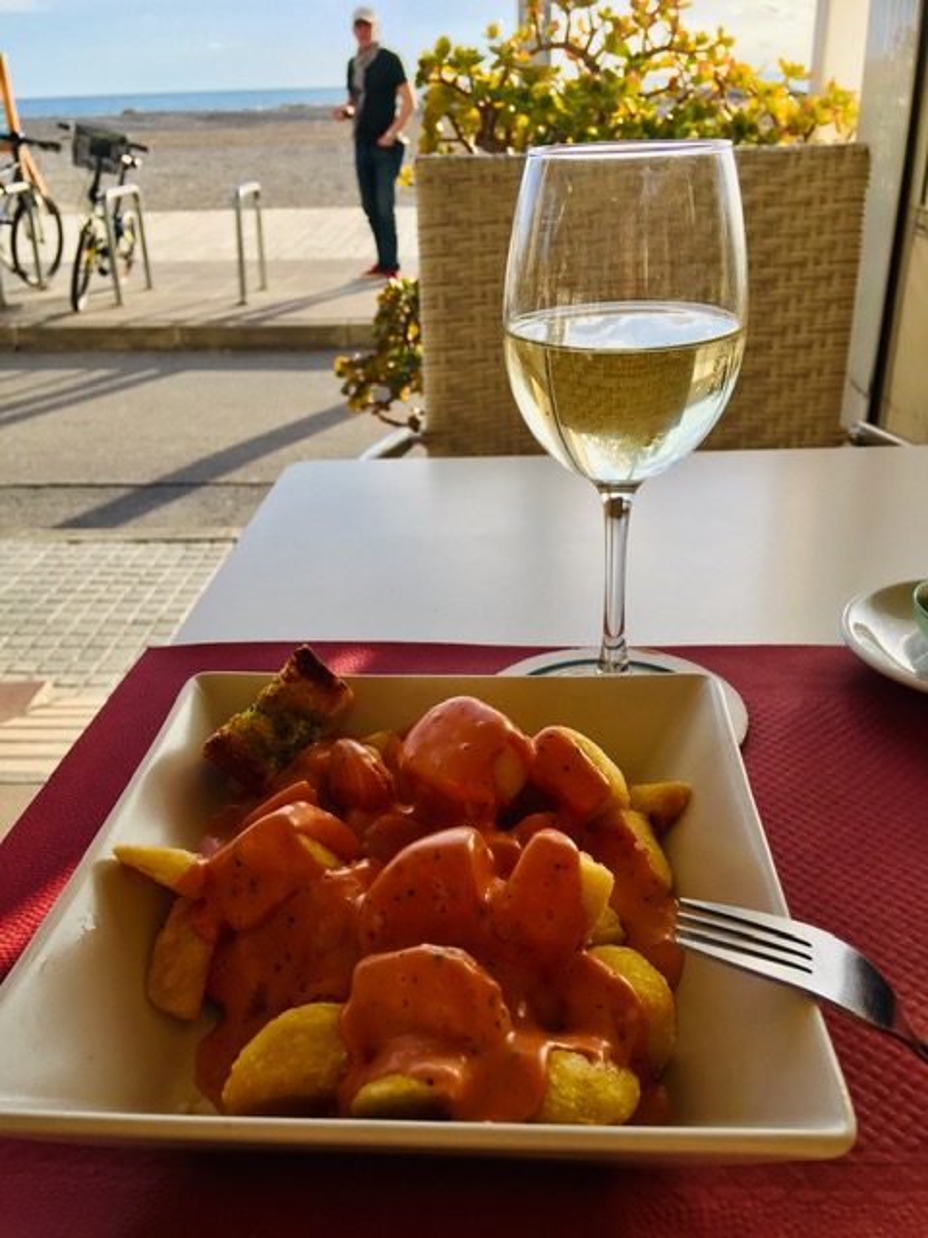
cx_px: 464
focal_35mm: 29
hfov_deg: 48.2
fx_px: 1037
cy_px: 619
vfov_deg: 61.7
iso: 25
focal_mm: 4.15
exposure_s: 1/615
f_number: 2.2
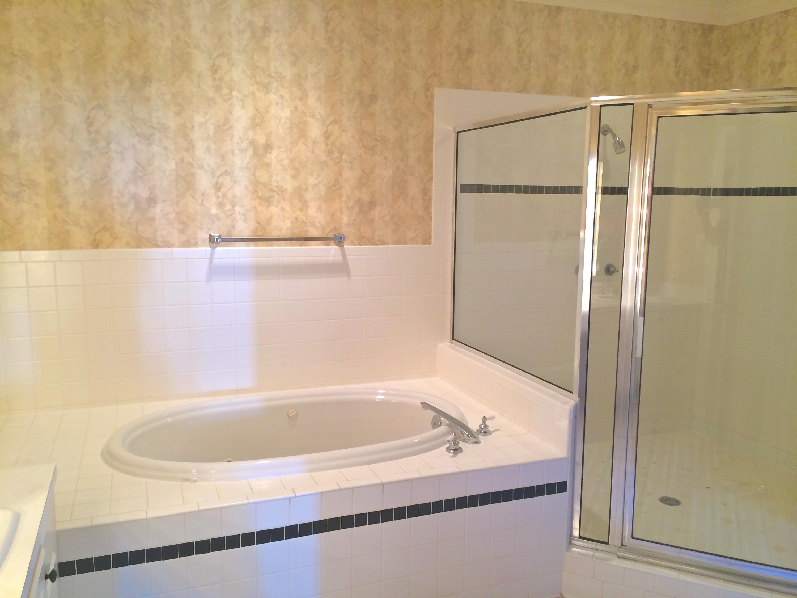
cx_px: 398
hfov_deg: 60.0
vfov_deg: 46.8
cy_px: 299
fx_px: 691
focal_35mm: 30
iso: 100
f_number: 2.2
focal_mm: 4.12
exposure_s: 1/30
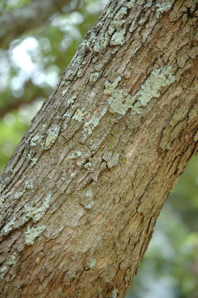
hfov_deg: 13.0
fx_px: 868
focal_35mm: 105
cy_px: 149
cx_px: 99
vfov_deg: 19.5
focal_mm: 70
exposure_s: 1/160
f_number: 4.5
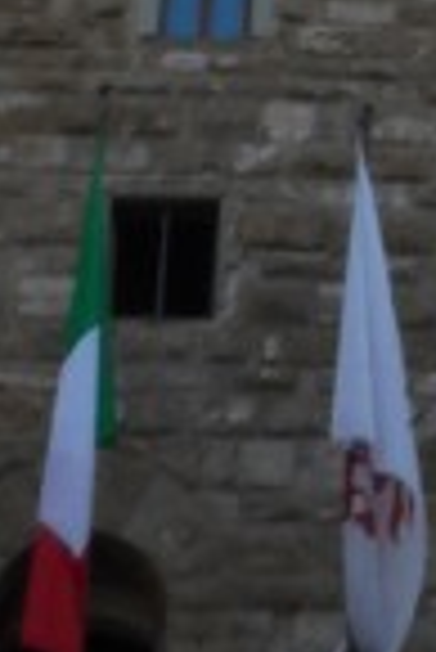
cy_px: -630
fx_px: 3189
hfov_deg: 7.6
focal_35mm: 176
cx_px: 814
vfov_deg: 10.7
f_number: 3.2
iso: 100
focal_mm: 4
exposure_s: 1/750
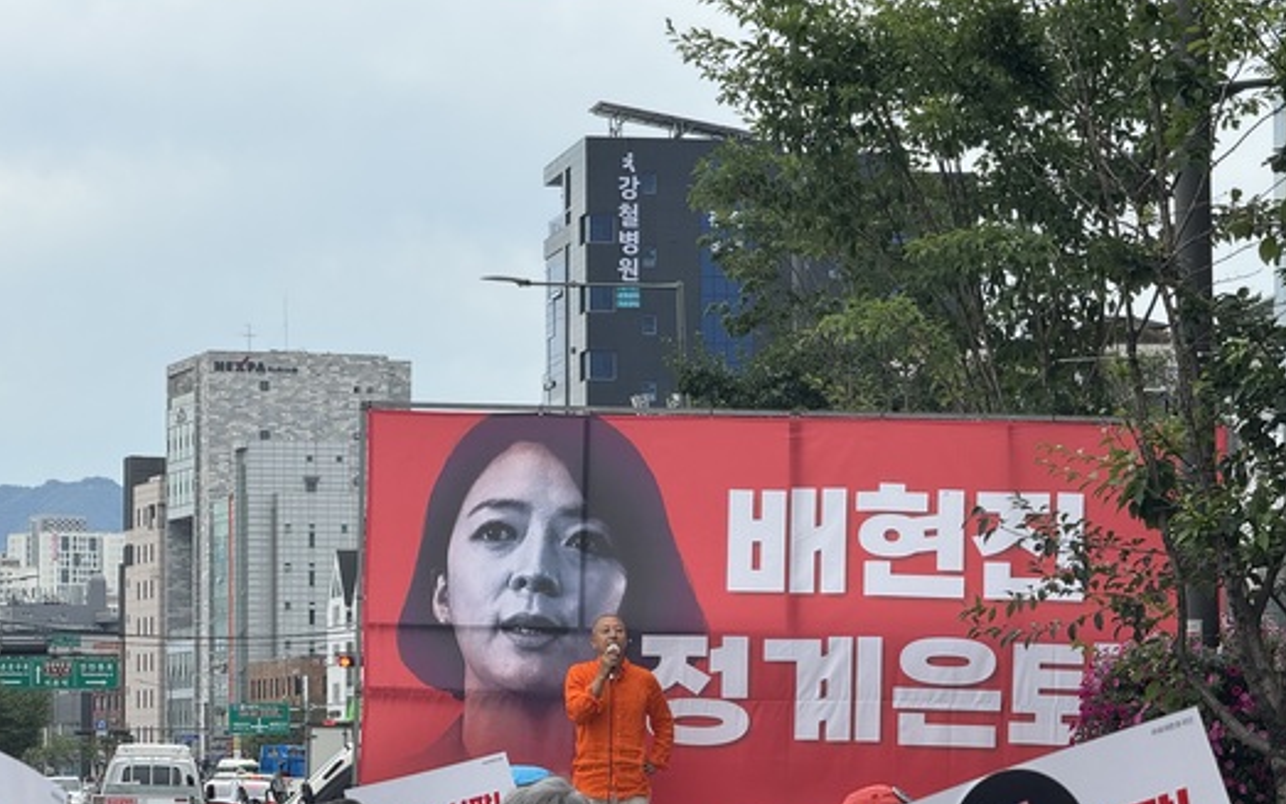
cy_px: 526
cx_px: 725
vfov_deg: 9.0
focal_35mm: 146
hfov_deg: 14.3
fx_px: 5118
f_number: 2.8
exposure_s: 1/793
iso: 50
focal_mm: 15.66
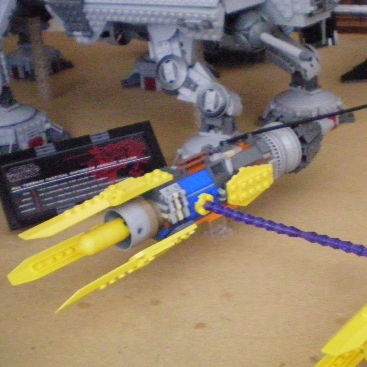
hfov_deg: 24.7
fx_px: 816
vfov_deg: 25.4
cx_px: 321
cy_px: 198
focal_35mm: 68
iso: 800
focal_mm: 6.3
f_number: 3.1
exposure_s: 1/40
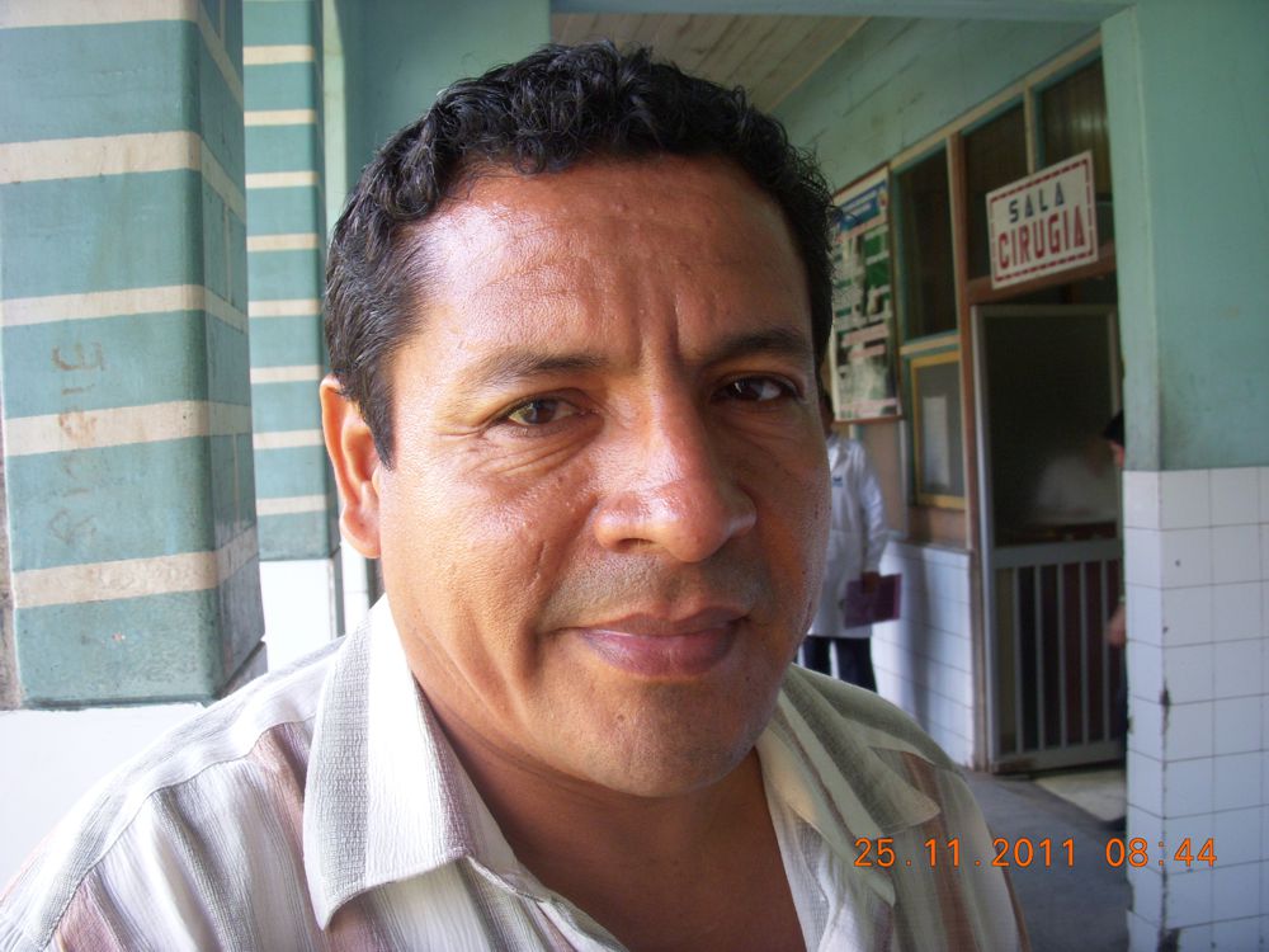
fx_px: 1393
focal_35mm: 38
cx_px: 634
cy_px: 476
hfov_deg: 49.0
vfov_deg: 37.7
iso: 125
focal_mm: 6.3
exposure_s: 1/30
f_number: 3.3
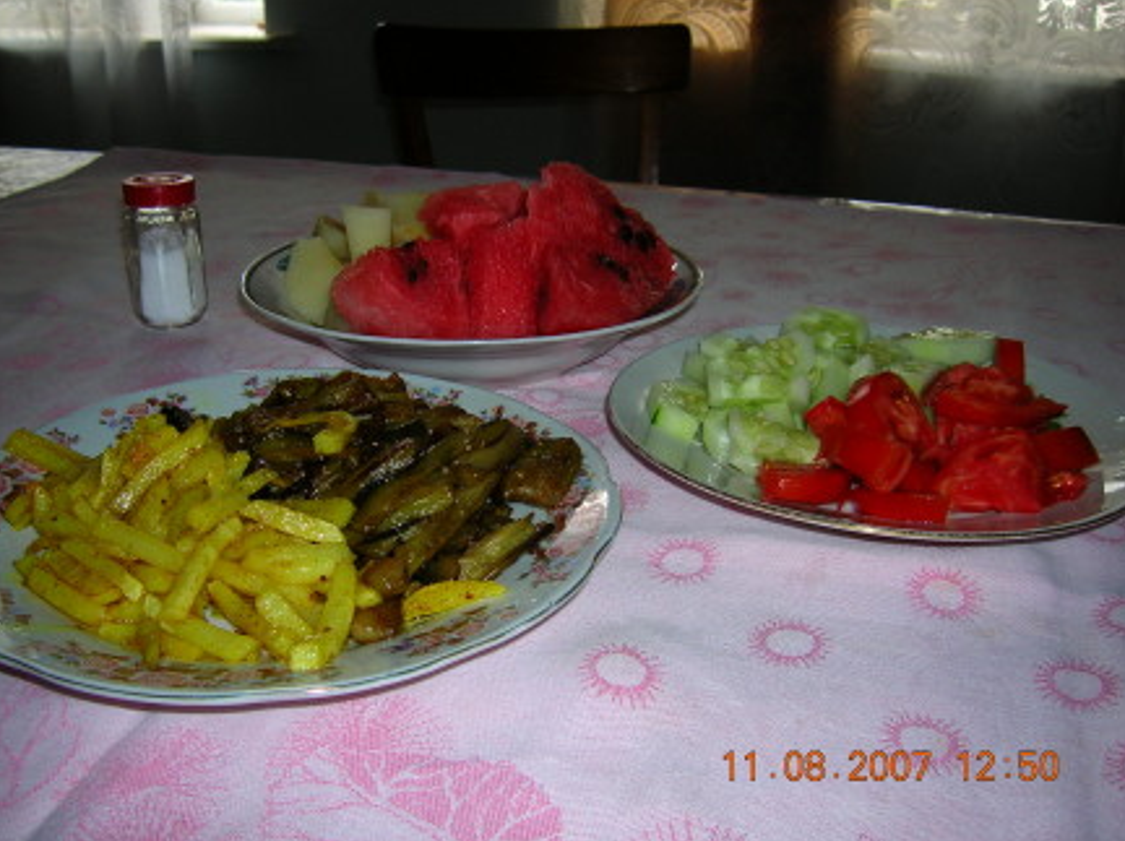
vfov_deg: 40.6
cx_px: 553
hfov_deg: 52.7
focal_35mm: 35
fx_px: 1136
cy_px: 423
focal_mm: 5.7
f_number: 2.9
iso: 50
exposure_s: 1/60.1
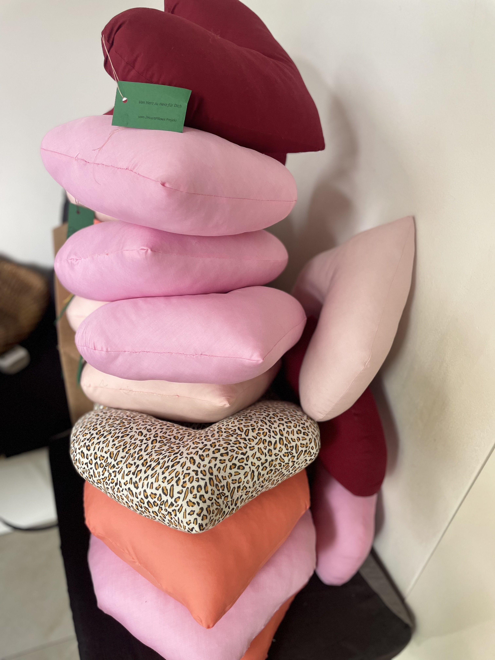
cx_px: 248
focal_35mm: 26
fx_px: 496
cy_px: 330
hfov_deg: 53.1
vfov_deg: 67.3
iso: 125
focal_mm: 4.2
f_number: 1.6
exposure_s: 1/99
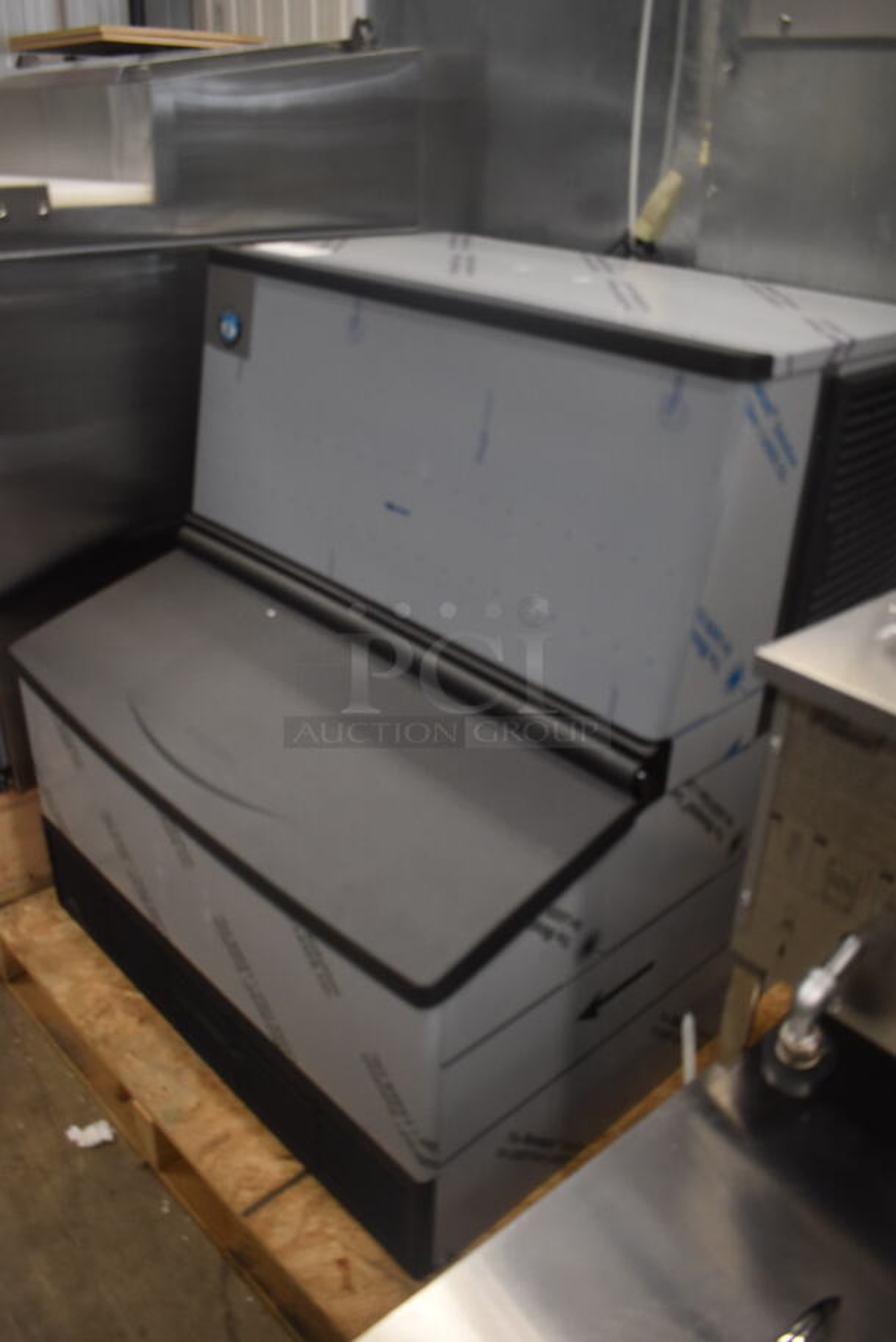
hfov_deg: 48.0
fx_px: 1006
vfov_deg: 67.3
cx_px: 448
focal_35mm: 27
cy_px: 671
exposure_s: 1/125
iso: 1250
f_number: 3.5
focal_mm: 18
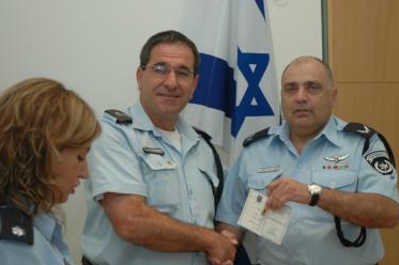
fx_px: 797
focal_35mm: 72
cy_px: 137
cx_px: 239
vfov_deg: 18.9
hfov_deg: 28.0
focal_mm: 40
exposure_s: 1/60
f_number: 4.5
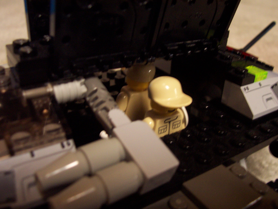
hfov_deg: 50.1
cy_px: 104
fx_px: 297
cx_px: 139
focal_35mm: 37
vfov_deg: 38.7
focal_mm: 5.6
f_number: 2.8
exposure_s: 1/8
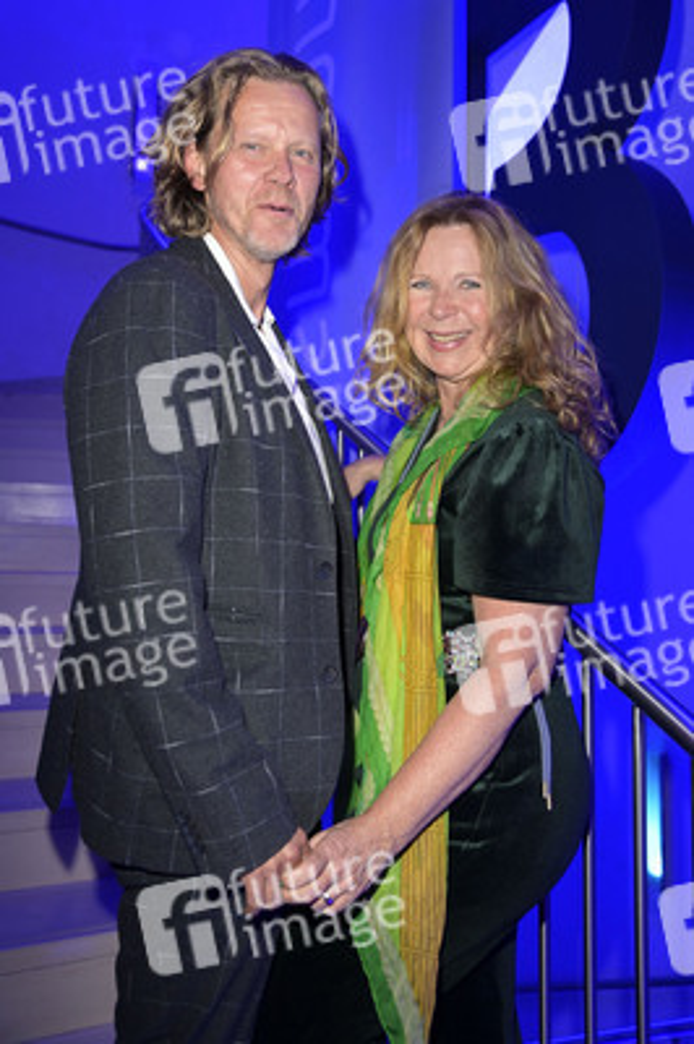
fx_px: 869
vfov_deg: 62.0
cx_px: 347
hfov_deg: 43.5
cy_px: 522
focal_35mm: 30
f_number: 4
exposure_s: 1/60
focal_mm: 30
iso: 1000
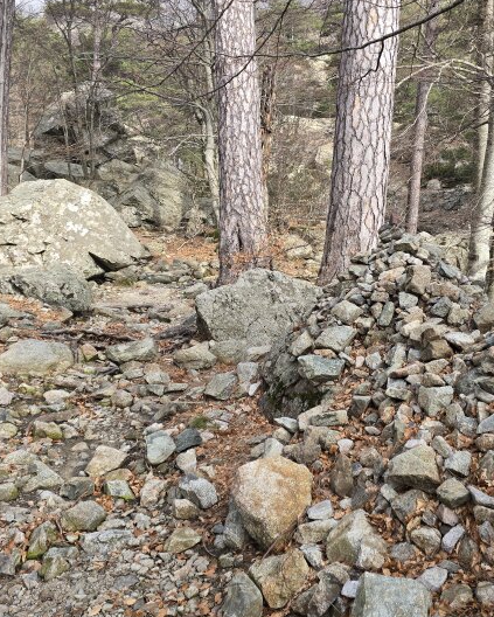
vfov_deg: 52.8
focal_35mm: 34
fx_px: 621
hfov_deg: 43.1
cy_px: 285
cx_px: 308
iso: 16
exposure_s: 1/180
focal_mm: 6.3
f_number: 1.7
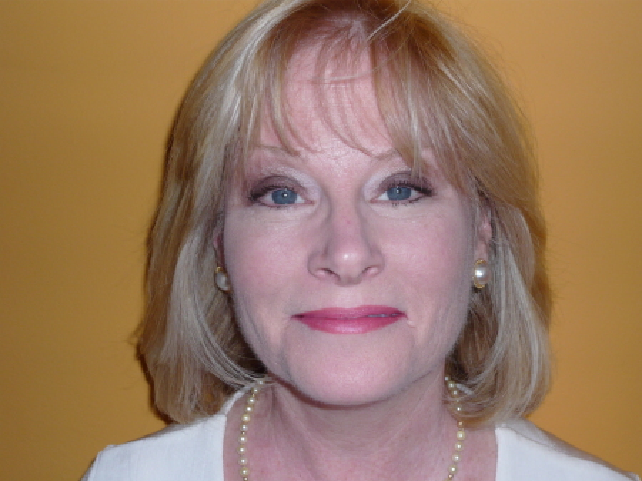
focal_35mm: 48
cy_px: 240
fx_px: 890
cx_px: 321
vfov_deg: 30.2
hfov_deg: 39.7
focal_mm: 7.9
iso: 100
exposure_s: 1/40
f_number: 3.7
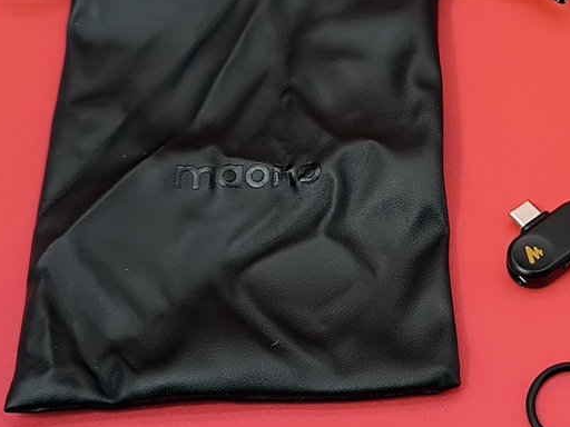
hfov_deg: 22.7
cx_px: 520
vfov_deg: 17.5
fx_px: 1383
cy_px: 119
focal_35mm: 84
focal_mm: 6.14
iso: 500
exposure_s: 1/50
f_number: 1.65
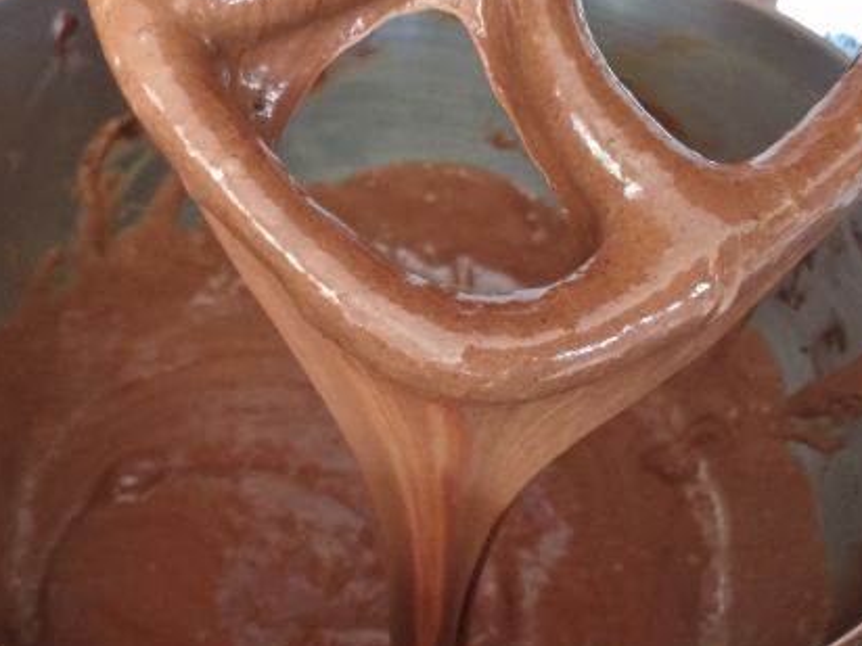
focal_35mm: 45
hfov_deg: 41.8
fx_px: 1121
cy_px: 374
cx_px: 322
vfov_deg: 32.1
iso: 100
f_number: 2.2
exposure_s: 1/10
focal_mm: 4.15
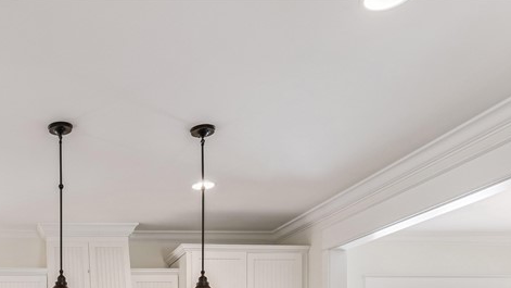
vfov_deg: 24.7
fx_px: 556
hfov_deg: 44.9
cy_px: 387
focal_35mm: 41
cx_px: 52
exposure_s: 1/6
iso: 250
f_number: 8
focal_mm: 17
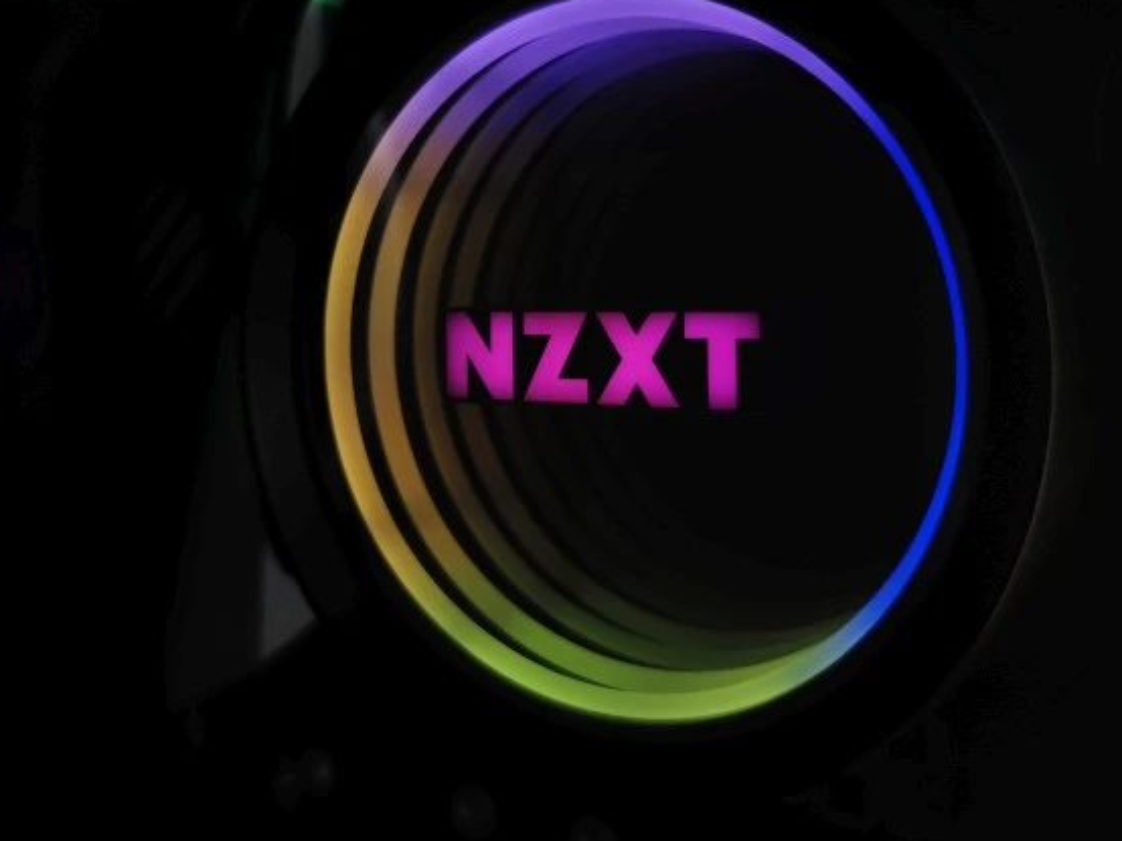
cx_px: 490
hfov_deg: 47.8
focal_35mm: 39
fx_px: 1264
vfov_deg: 36.4
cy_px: 286
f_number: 1.6
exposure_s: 1/100
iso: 160
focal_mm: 5.56
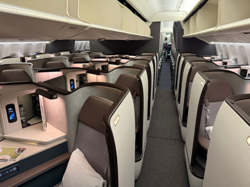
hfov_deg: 71.6
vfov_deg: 56.8
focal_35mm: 24
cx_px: 125
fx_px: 173
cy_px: 94
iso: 400
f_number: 1.78
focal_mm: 6.76
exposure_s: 1/54
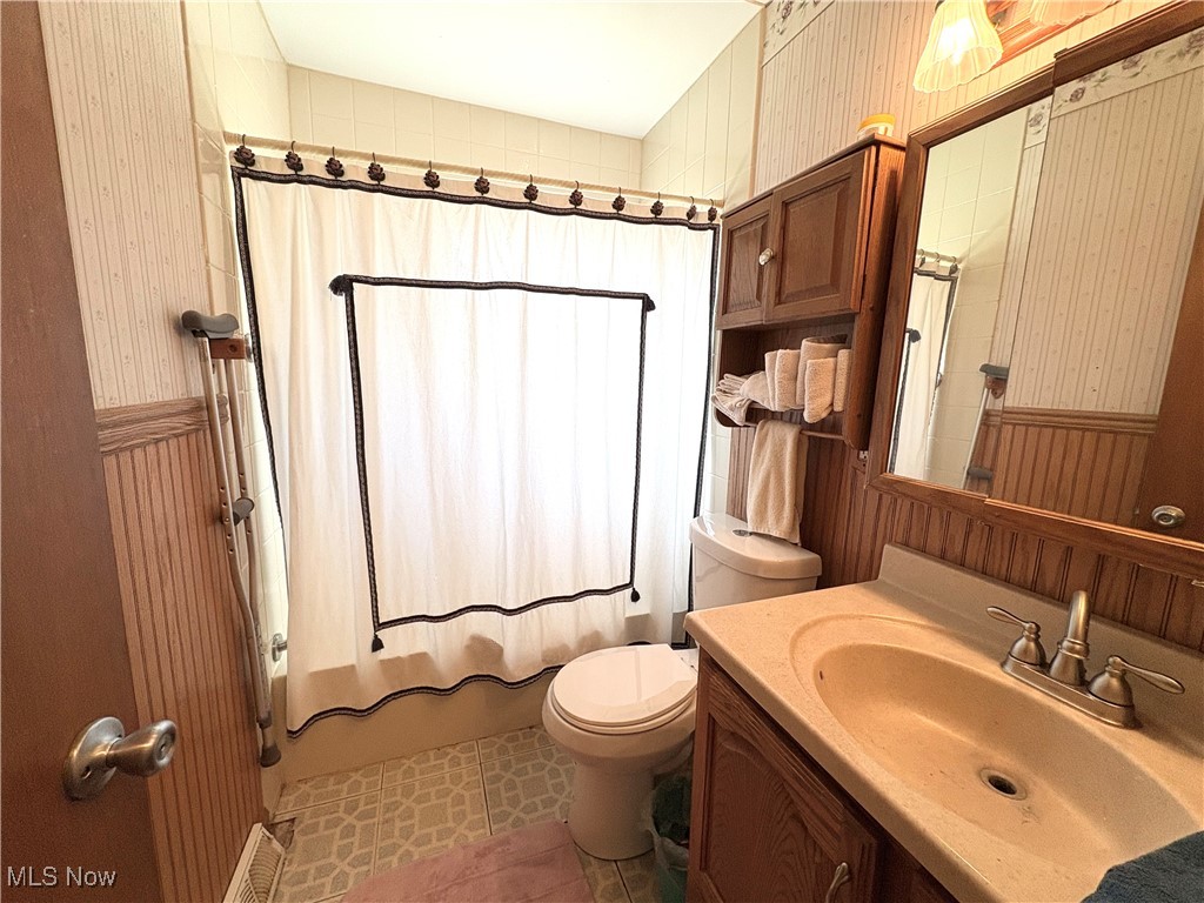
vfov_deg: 85.7
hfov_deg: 102.1
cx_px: 602
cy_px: 452
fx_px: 487
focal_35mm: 14
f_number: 2.2
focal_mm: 2.22
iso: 125
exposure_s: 1/120
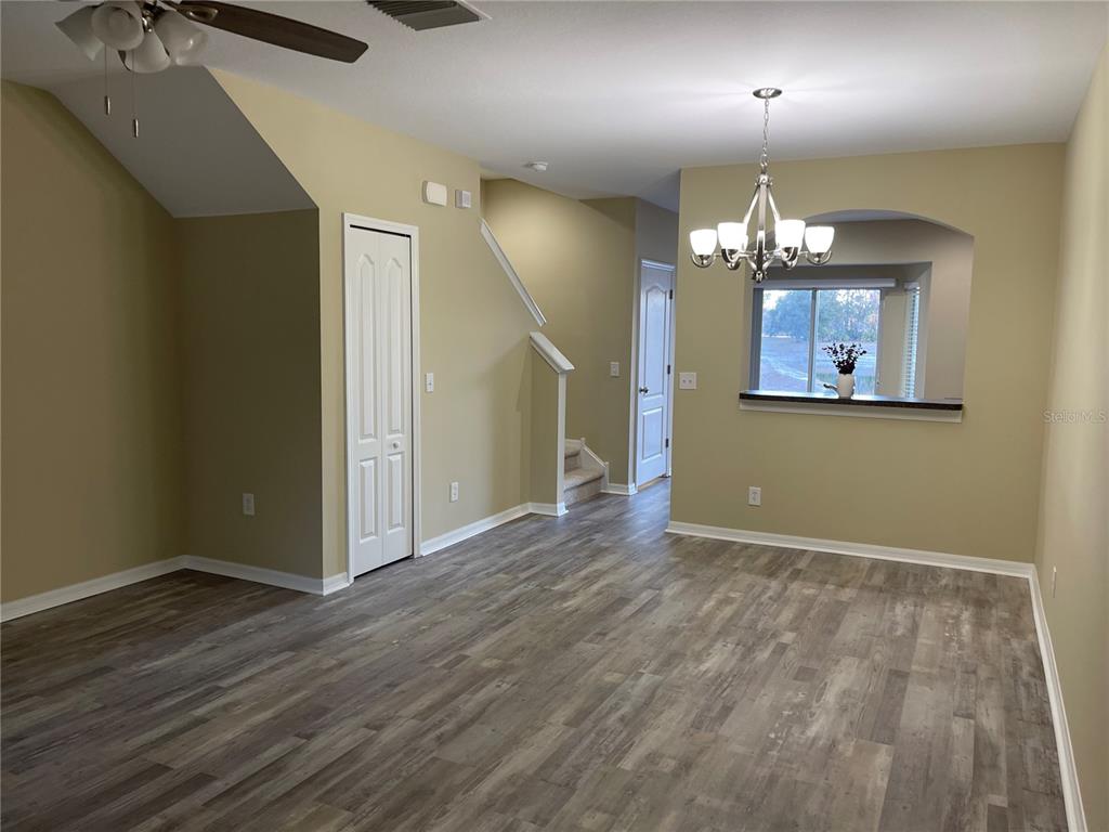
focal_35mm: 26
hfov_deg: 67.3
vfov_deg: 53.1
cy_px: 416
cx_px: 554
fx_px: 833
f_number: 1.6
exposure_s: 1/60
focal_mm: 5.1
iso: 100
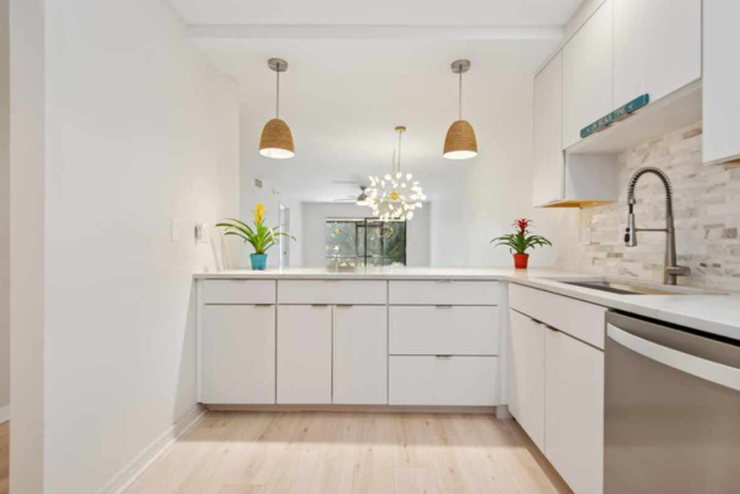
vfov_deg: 73.7
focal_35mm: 16
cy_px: 237
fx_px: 329
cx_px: 373
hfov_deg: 96.7
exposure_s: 1/13
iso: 200
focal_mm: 10
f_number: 8
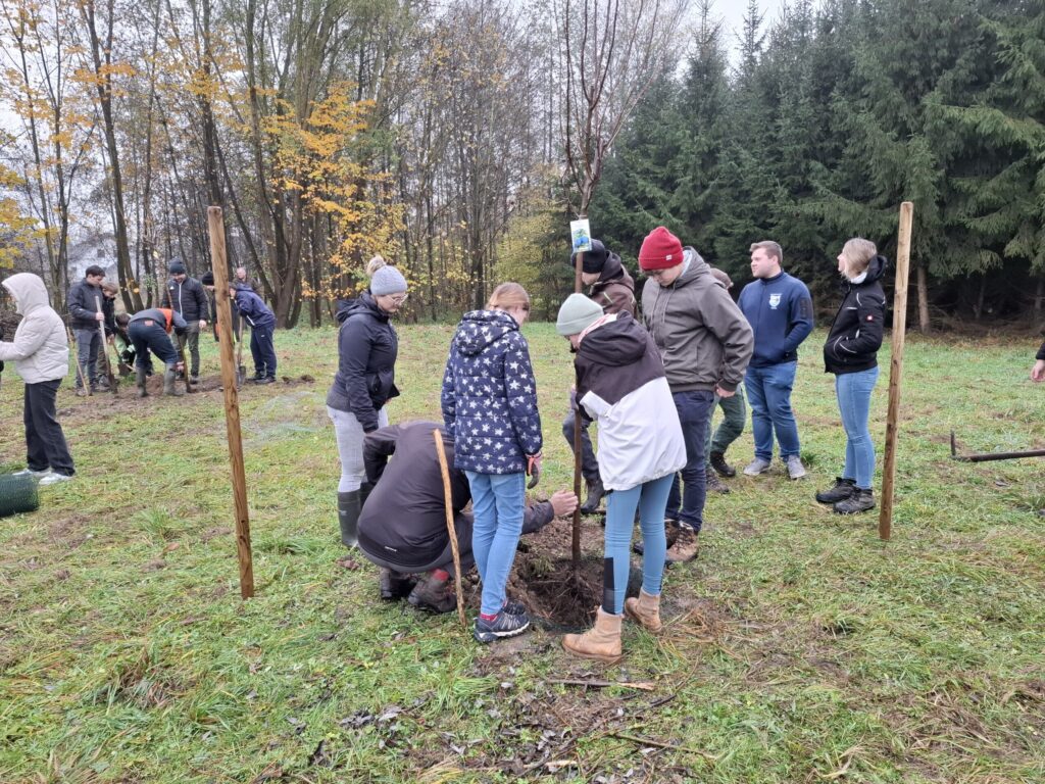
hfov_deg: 73.9
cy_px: 392
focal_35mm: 23
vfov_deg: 58.9
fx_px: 694
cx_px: 522
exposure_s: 1/100
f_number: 1.8
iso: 50
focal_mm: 5.54
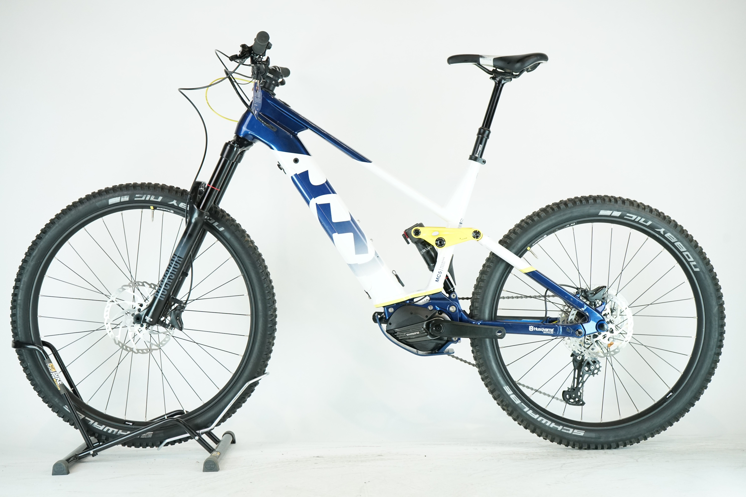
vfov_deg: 25.5
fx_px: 1098
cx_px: 373
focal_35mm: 53
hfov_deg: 37.5
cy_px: 248
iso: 2000
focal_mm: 53
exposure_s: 1/200
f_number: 6.3
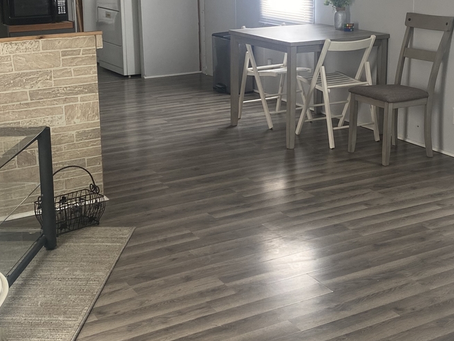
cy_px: 91
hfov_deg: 33.7
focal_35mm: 57
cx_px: 261
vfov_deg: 25.4
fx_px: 748
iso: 125
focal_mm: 4.25
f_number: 1.8
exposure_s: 1/120
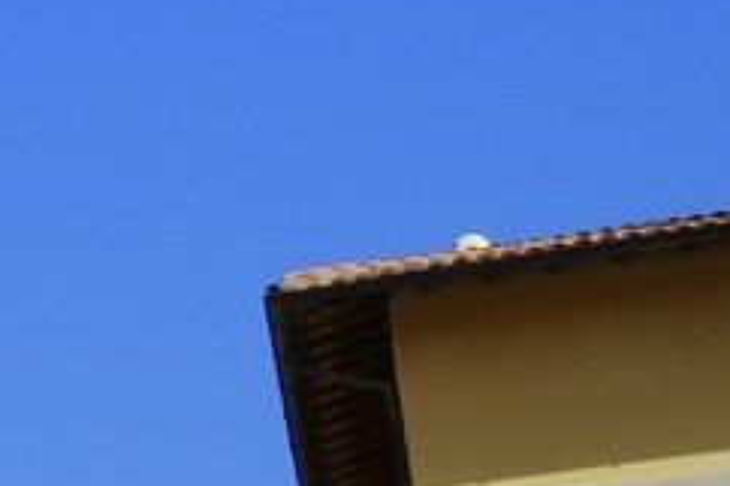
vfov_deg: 7.1
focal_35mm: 192
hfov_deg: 8.6
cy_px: 480
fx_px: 3891
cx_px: -1550
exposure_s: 1/200
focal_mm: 29
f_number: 14
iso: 200
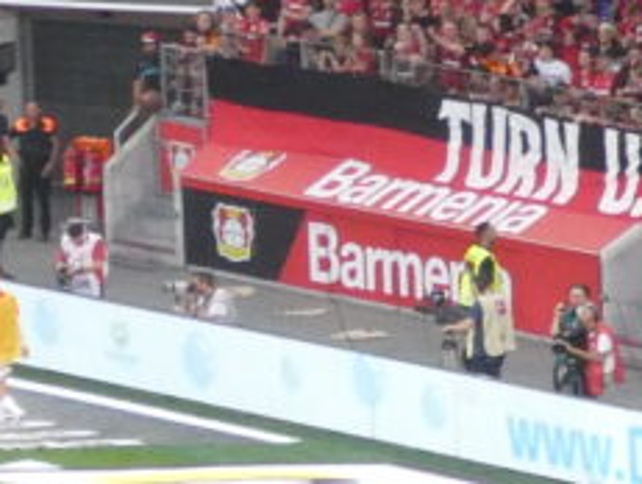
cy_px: 83
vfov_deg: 3.1
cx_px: 1976
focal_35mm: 484
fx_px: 8990
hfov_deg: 4.0
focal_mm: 12.5
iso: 320
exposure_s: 1/80
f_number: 4.5
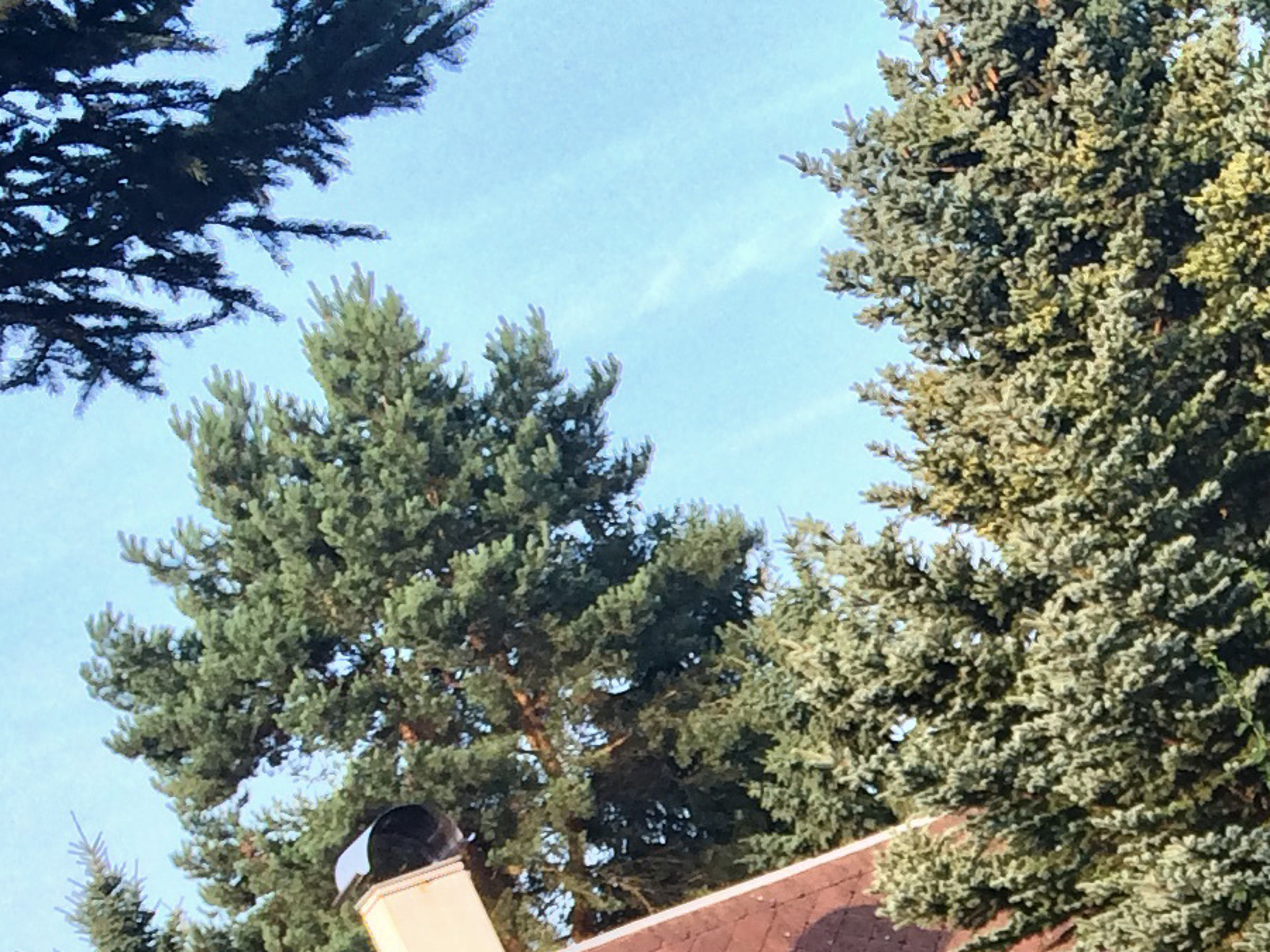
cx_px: 1504
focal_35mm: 105
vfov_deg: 13.2
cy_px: 1521
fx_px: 3853
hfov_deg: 17.8
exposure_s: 1/316
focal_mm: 4.2
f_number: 2.2
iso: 32
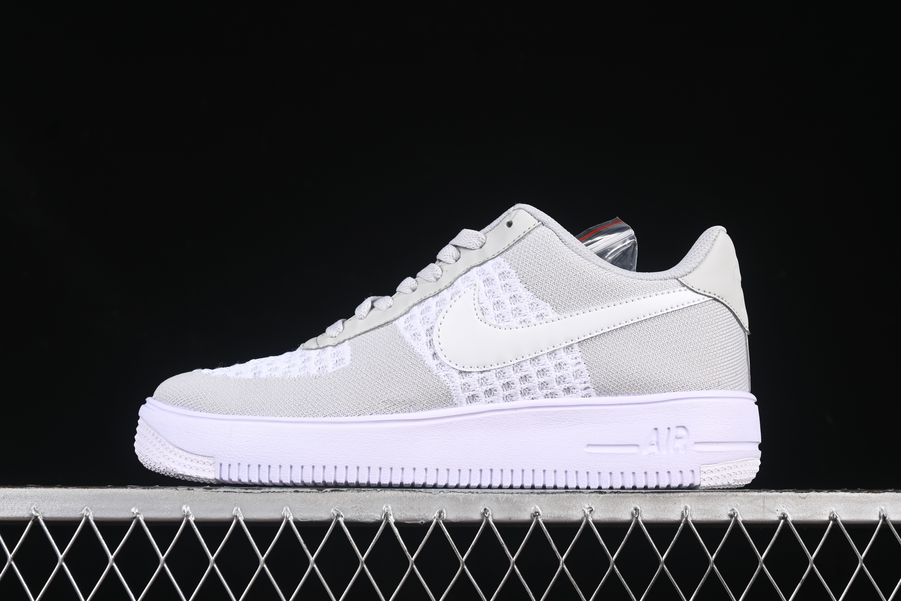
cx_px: 450
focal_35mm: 75
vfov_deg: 18.2
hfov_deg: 27.0
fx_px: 1877
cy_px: 300
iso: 160
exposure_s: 1/80
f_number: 7.1
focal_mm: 50
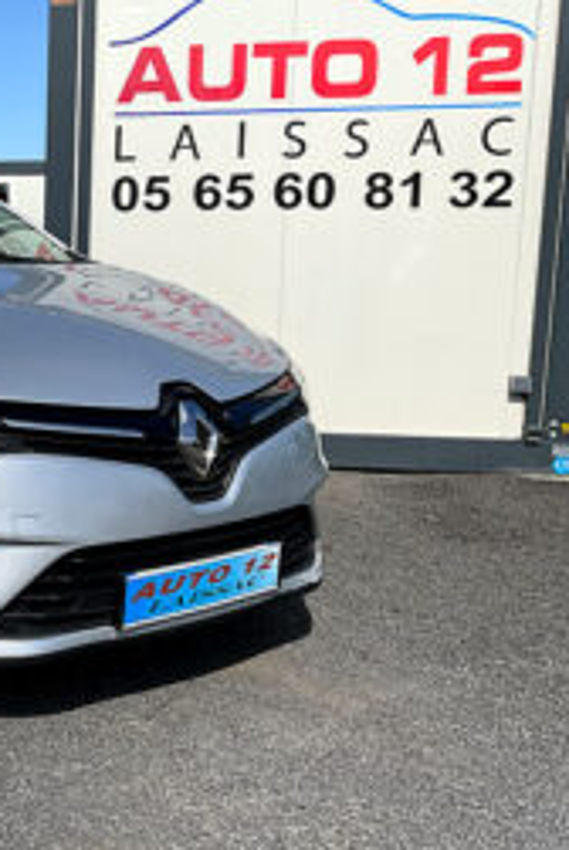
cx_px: -63
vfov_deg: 43.6
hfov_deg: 27.3
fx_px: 1064
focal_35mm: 45
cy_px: 411
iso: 25
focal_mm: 3
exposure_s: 1/2320
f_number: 1.8
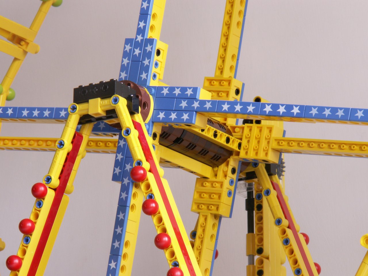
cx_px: 184
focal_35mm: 181
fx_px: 1924
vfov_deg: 8.2
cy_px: 138
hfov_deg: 10.9
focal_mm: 29.57
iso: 50
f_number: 8
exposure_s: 1/6
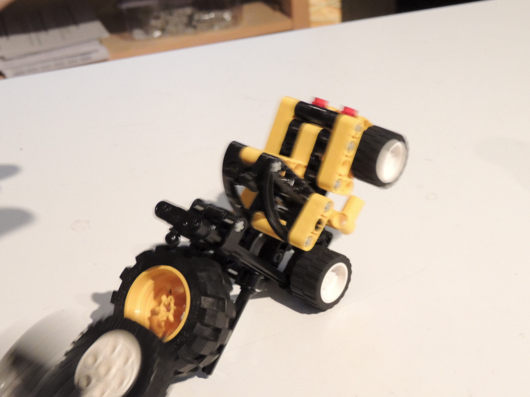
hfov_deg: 34.9
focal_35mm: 55
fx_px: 842
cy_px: 198
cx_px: 265
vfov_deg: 26.6
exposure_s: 1/30
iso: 1600
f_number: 3.7
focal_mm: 9.8
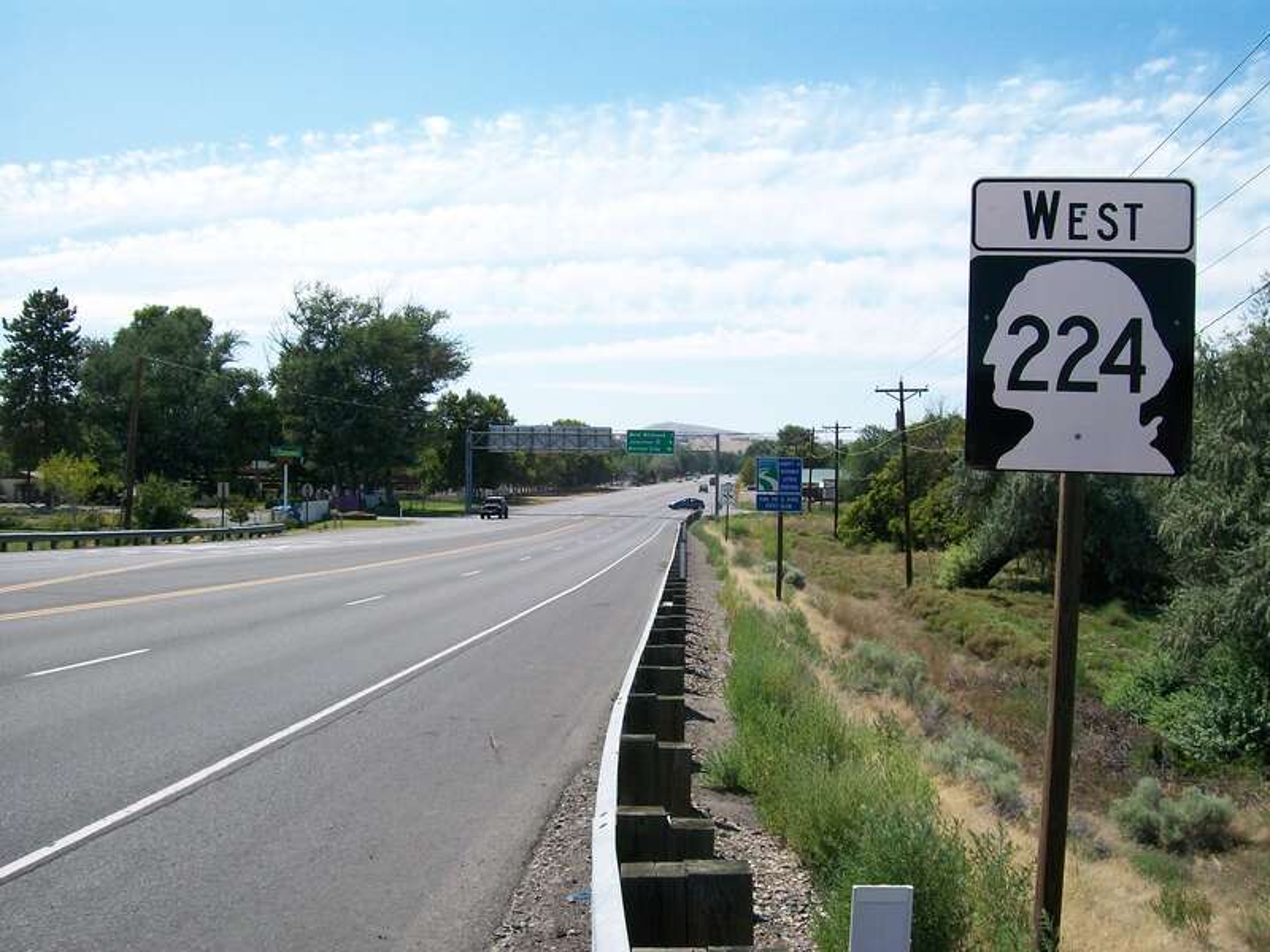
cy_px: 476
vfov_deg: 39.7
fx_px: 1321
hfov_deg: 51.4
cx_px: 635
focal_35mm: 36
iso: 80
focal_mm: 6
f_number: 4.8
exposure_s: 1/500
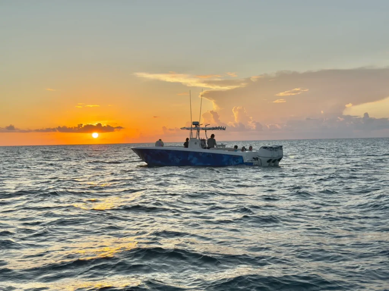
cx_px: 194
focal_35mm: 47
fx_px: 528
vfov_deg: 30.9
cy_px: 146
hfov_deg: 40.4
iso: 64
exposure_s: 1/2105
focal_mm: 6.76
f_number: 1.78
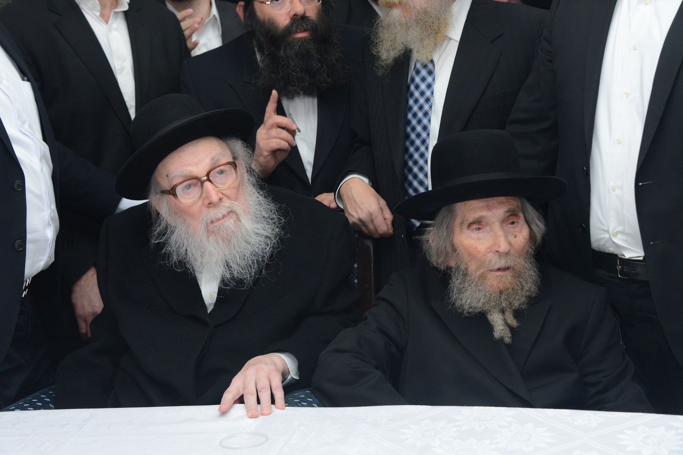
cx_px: 342
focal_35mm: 78
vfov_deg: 17.5
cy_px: 228
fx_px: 1480
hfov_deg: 26.0
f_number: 5.6
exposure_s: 1/80
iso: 2500
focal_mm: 78
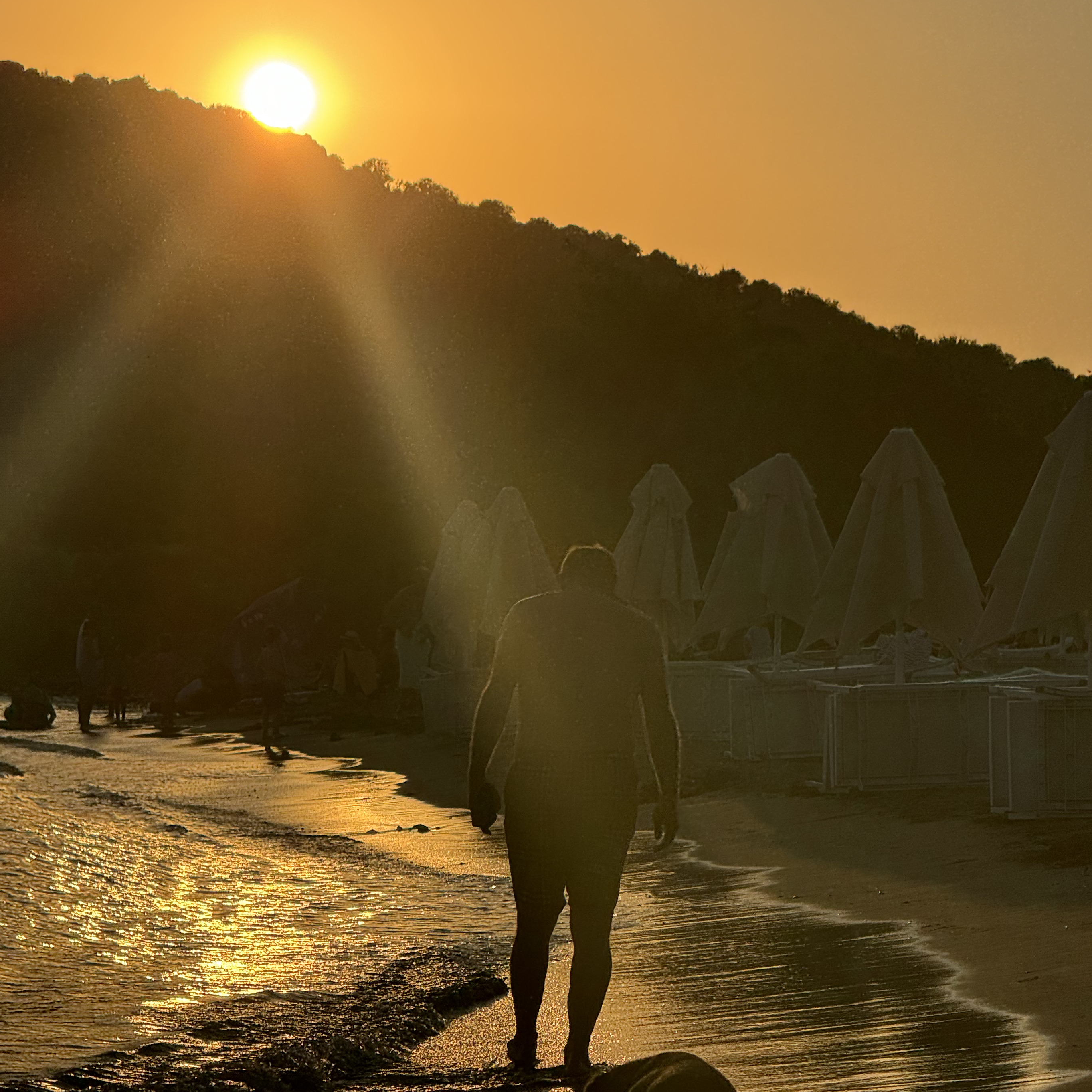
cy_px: 759
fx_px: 5603
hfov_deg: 11.1
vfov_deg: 11.1
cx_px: 541
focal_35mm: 157
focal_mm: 15.66
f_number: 2.8
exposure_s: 1/4975
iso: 50
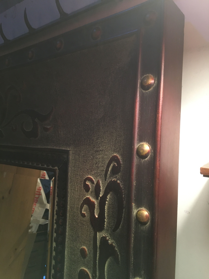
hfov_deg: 48.2
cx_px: 104
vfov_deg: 61.7
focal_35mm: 29
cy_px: 140
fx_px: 233
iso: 200
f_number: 2.2
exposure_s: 1/33
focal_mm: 4.15
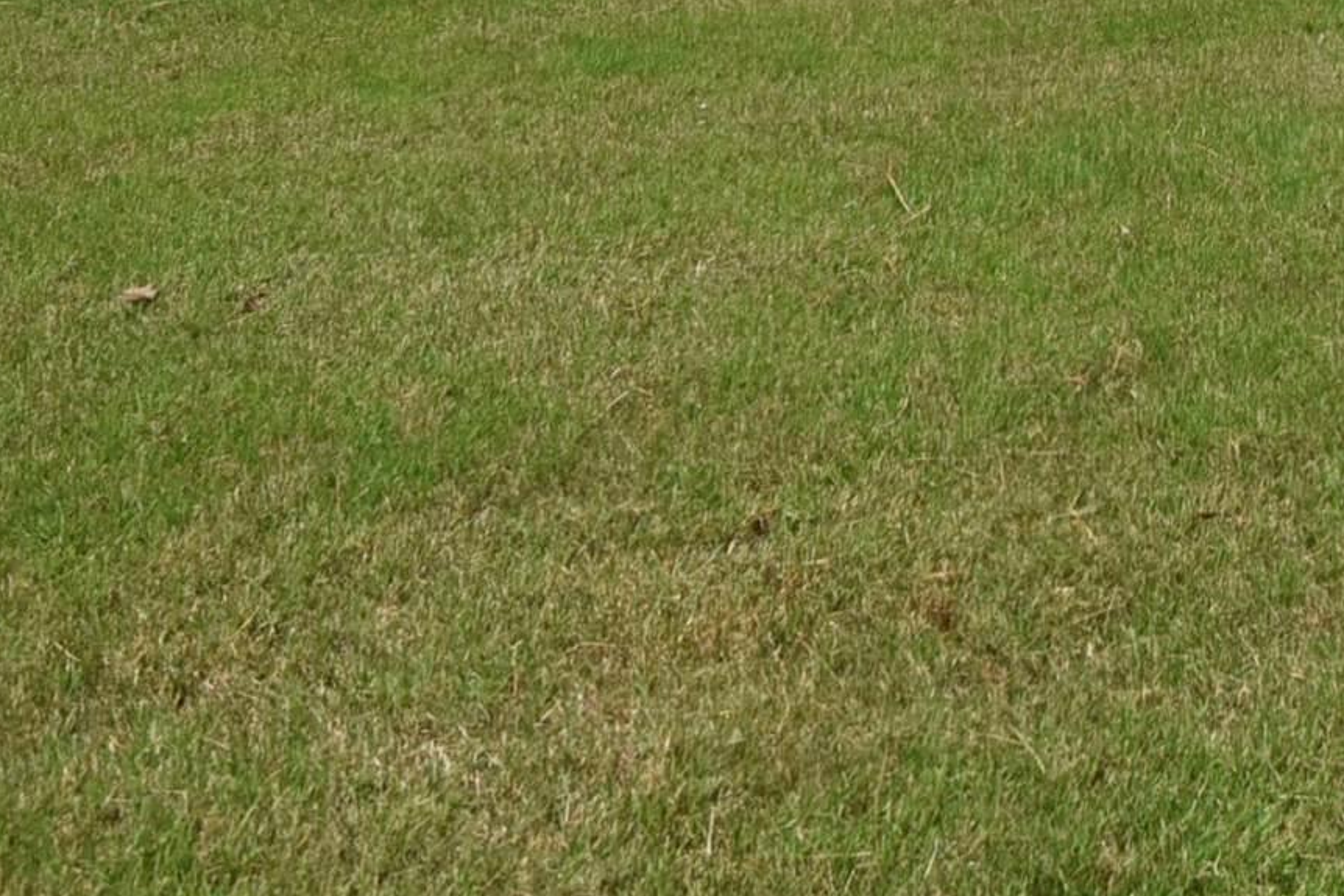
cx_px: 1207
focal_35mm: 57
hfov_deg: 33.2
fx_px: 2128
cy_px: -636
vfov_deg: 19.1
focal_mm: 16
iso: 1250
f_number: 6.3
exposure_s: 1/8000
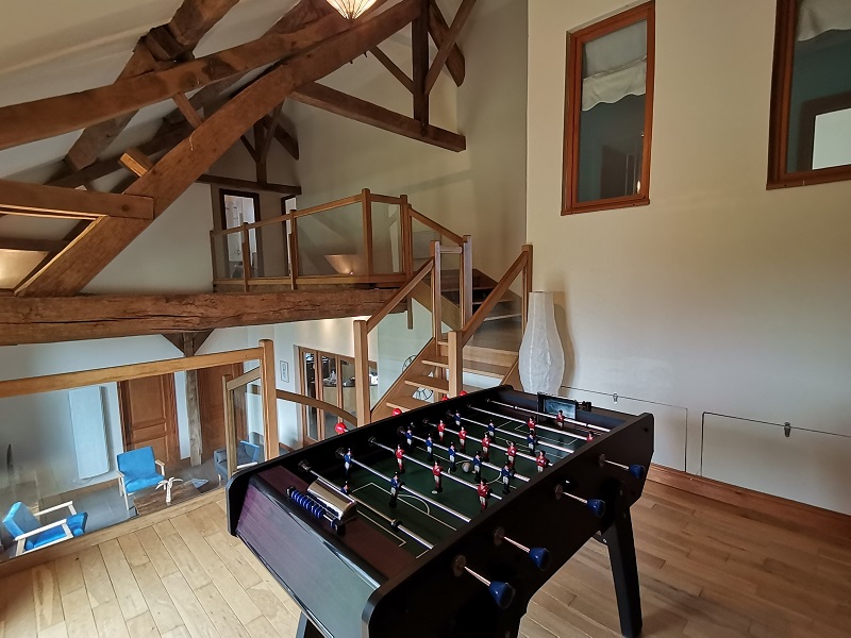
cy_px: 319
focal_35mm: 17
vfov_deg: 74.7
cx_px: 426
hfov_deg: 91.0
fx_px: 418
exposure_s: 1/33.3
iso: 320
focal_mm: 1.78
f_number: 2.4
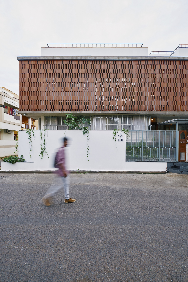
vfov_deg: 100.4
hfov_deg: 77.3
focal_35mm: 15
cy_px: 141
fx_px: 117
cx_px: 94
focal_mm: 10
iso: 160
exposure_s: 1/7
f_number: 8
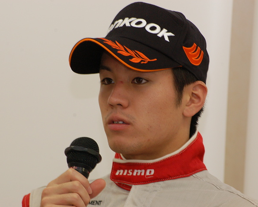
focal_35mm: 306
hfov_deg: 6.3
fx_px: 2337
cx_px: 119
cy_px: 104
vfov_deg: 5.1
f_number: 8
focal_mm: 180
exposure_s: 1/60
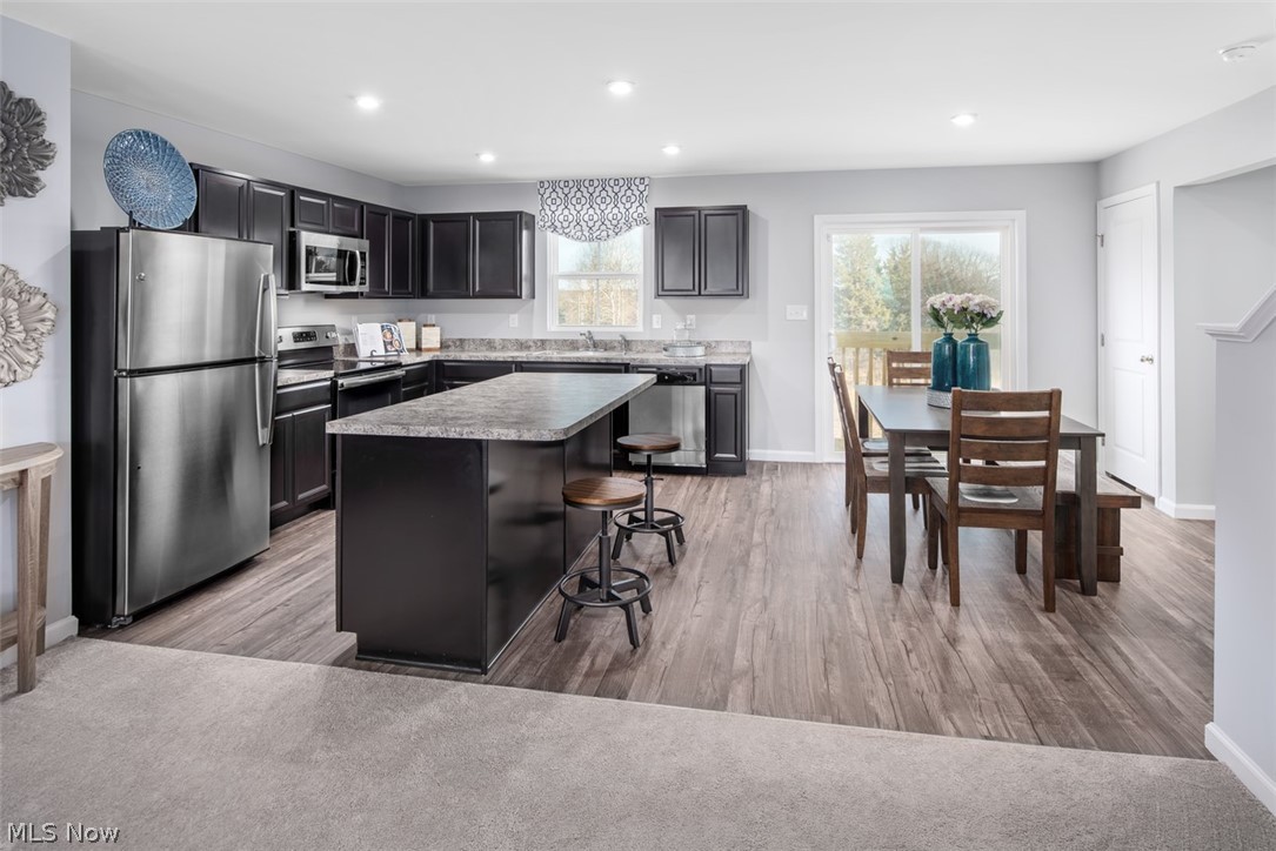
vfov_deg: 64.6
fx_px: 674
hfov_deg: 86.9
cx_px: 638
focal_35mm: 19
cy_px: 426
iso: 200
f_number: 8
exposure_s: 1/250
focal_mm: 19
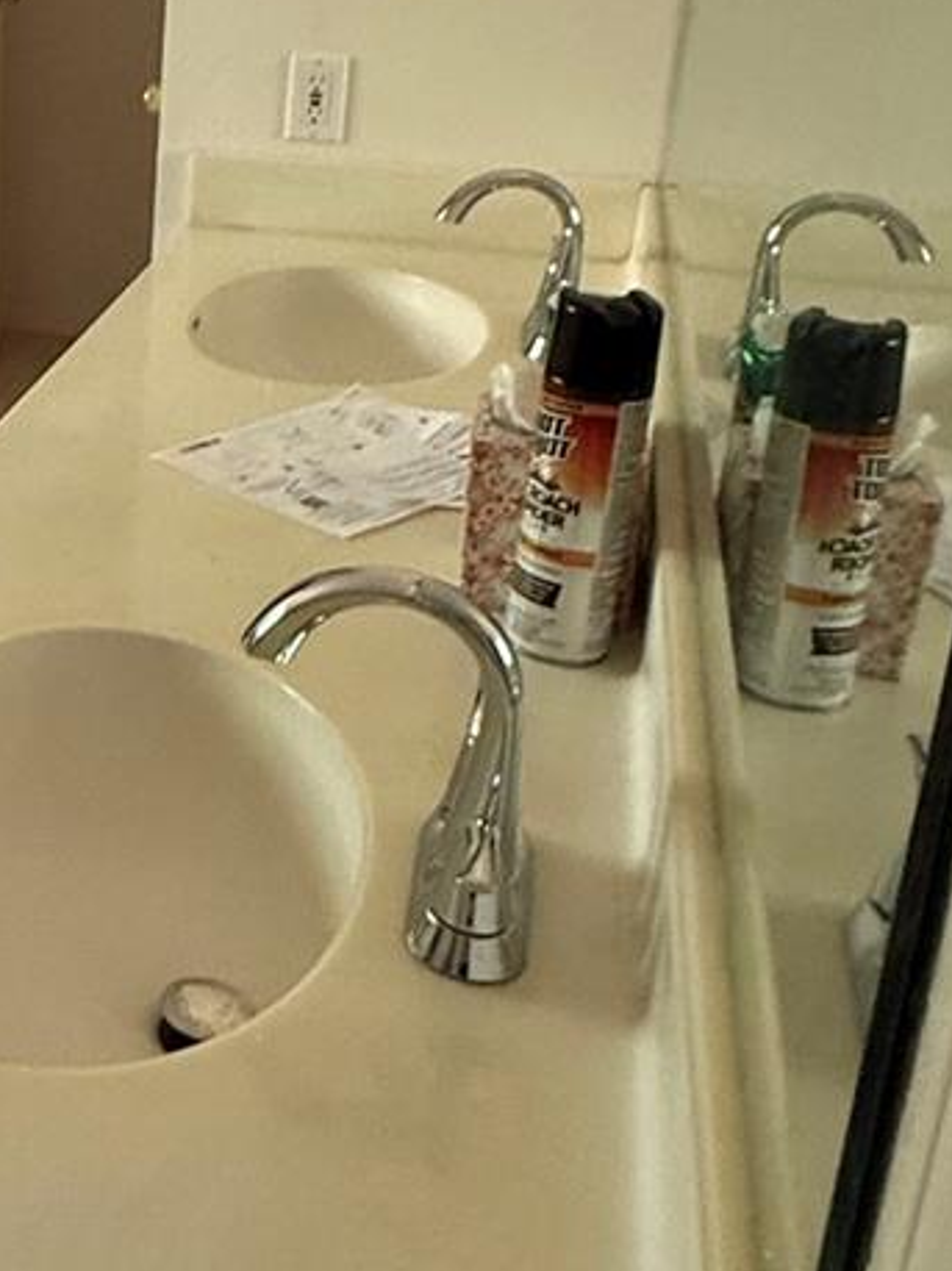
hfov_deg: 25.9
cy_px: 316
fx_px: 1725
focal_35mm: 47
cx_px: -322
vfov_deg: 39.4
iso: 500
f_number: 2.2
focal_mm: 2.22
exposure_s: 1/60
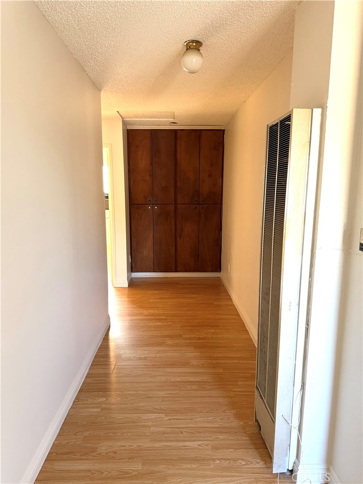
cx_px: 182
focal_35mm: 24
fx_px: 336
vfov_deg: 71.6
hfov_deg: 56.8
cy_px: 242
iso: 250
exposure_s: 1/60
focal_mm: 6.76
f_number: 1.78
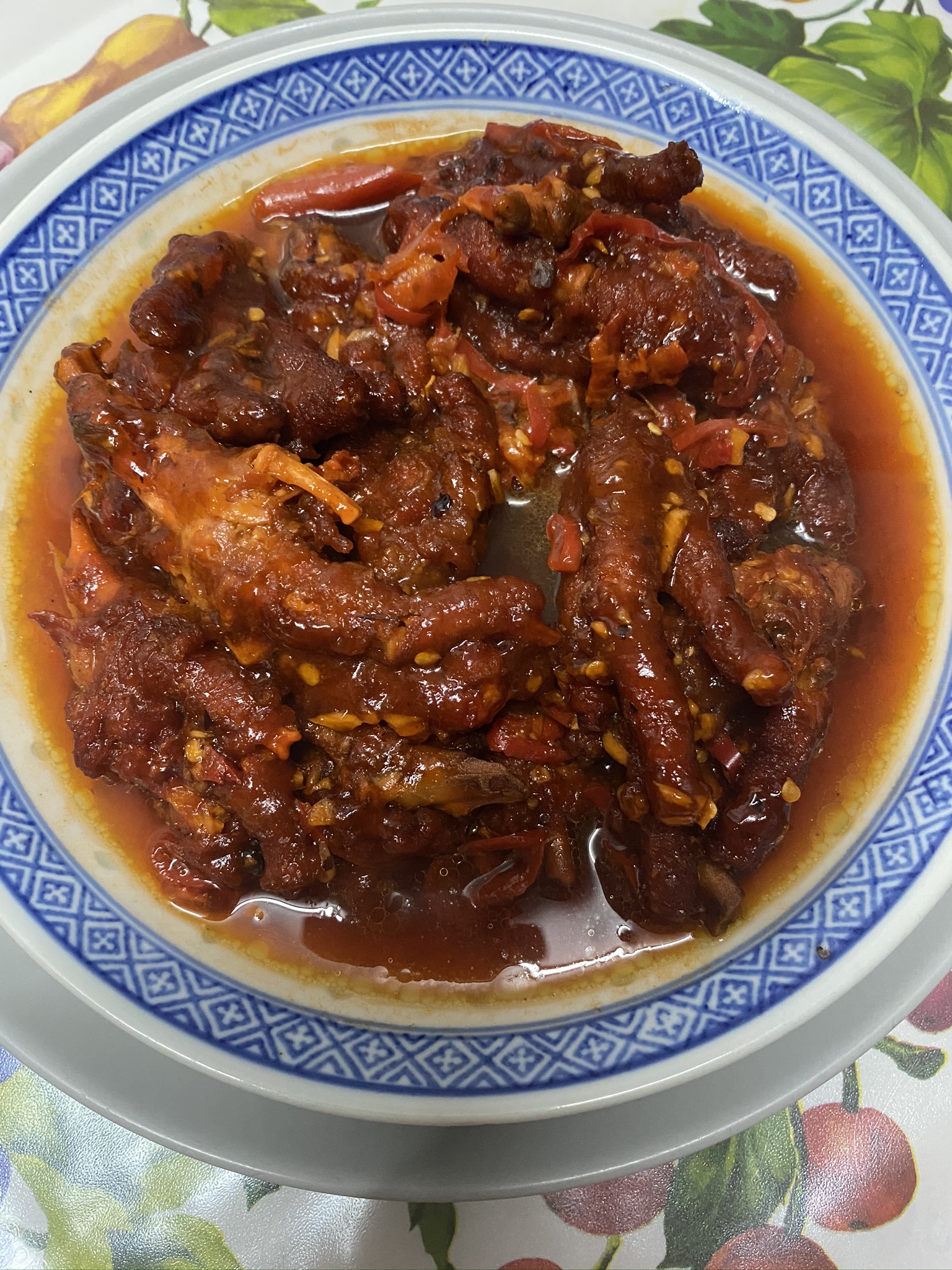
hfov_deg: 53.1
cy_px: 635
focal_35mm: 26
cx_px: 476
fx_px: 953
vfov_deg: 67.3
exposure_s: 1/33
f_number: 1.8
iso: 640
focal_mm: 4.25
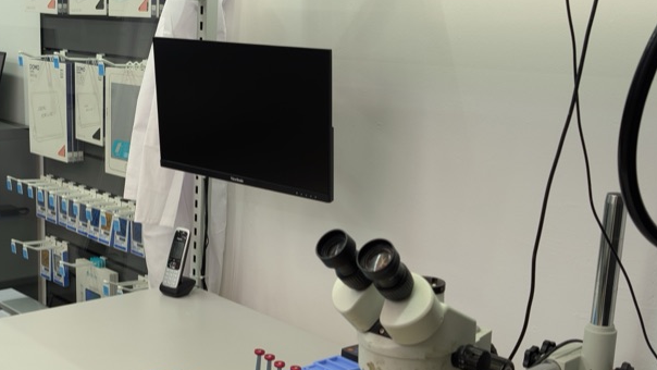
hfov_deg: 39.3
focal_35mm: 52
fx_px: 906
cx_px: 210
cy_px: 260
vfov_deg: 22.9
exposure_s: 1/19.9
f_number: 1.68
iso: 23
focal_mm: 6.9
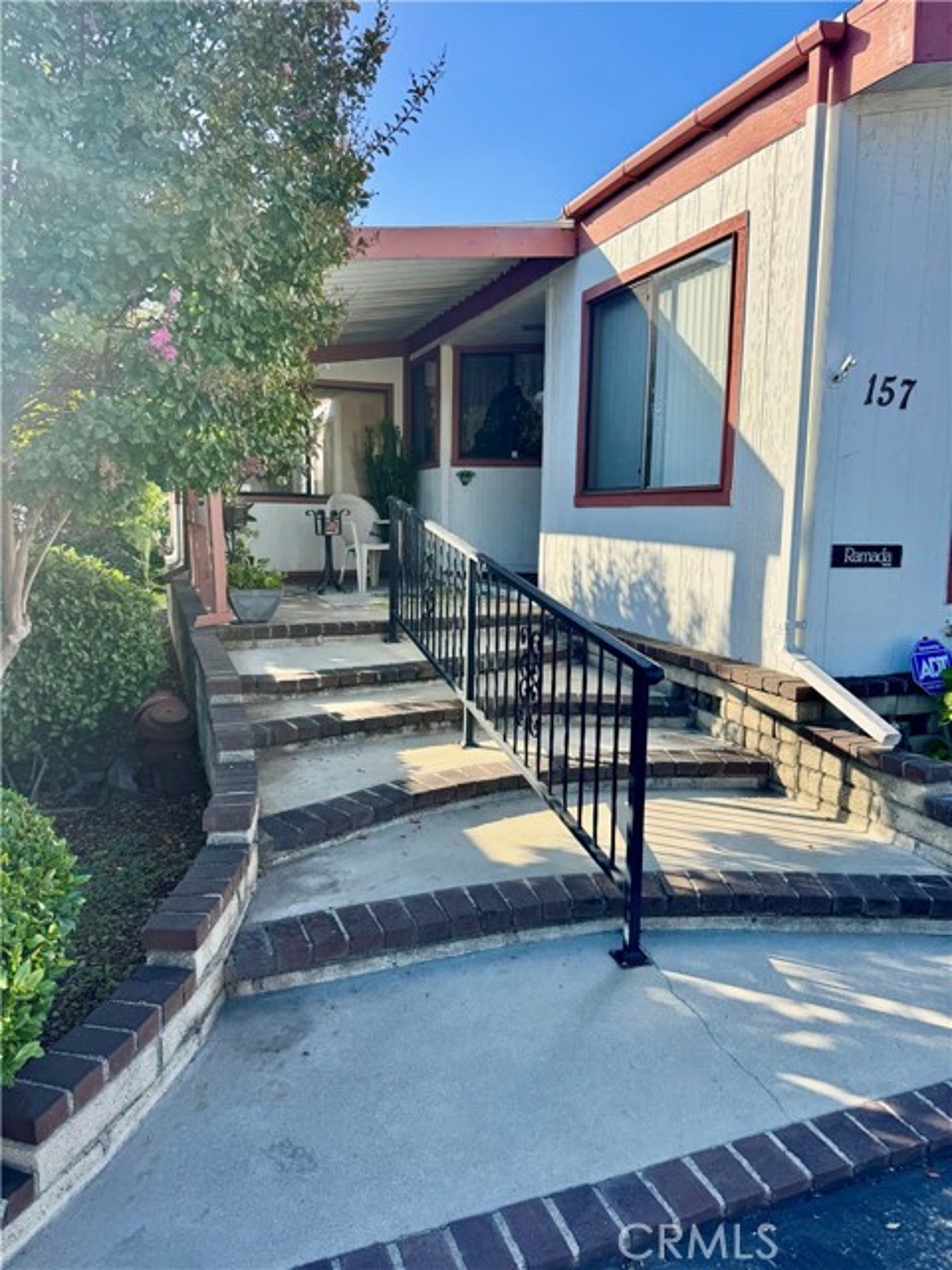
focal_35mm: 24
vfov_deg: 71.6
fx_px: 880
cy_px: 635
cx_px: 476
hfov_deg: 56.8
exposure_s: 1/1767
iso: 80
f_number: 1.78
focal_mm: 6.76
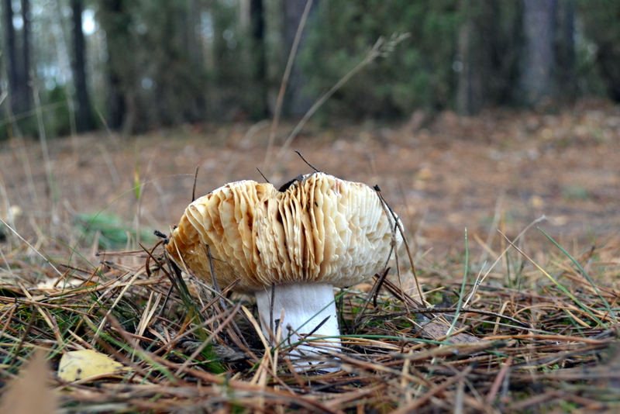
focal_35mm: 39
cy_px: 207
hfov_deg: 49.5
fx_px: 672
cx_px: 310
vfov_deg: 34.2
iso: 400
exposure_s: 1/60
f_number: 6.3
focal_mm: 26
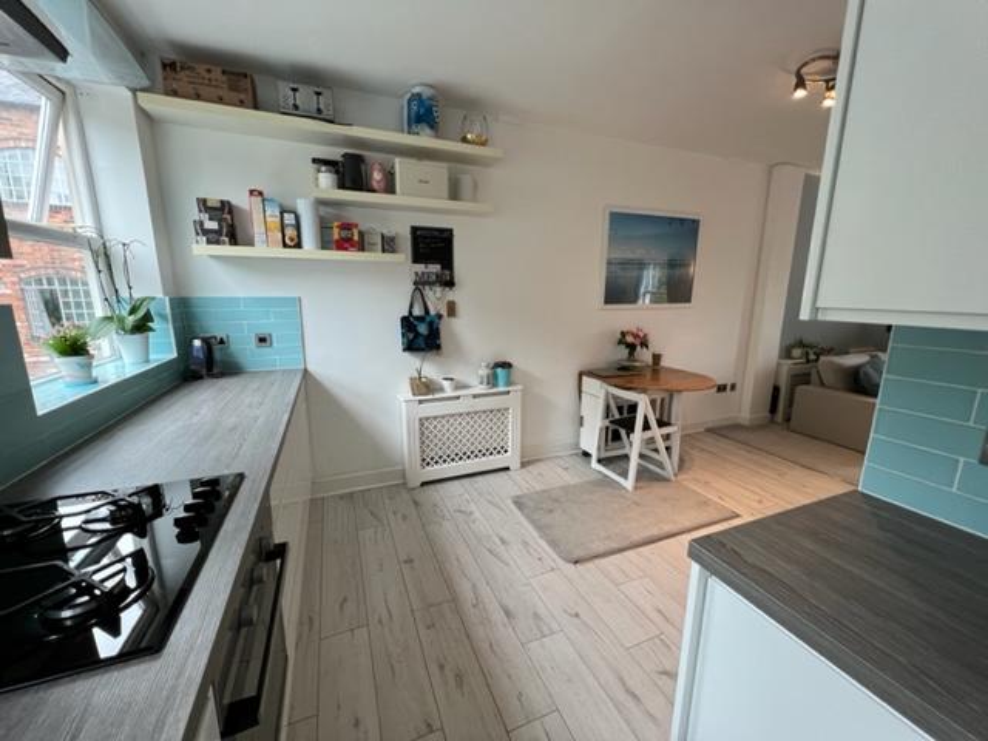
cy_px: 370
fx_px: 371
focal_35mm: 13
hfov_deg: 106.2
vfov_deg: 89.9
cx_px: 494
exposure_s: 1/100
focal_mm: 1.57
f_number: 1.8
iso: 160
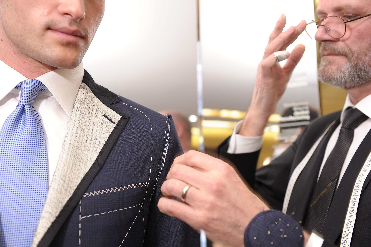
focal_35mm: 48
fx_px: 494
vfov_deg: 28.1
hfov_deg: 41.1
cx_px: 186
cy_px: 124
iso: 800
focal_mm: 48
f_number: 4
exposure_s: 1/40
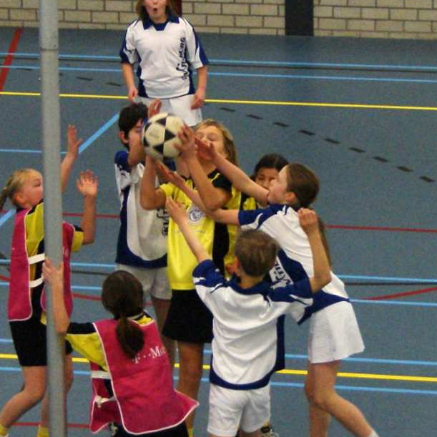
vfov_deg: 23.1
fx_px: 1071
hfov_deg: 23.0
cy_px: 215
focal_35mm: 75
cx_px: 181
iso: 800
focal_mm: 30
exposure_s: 1/160
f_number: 4
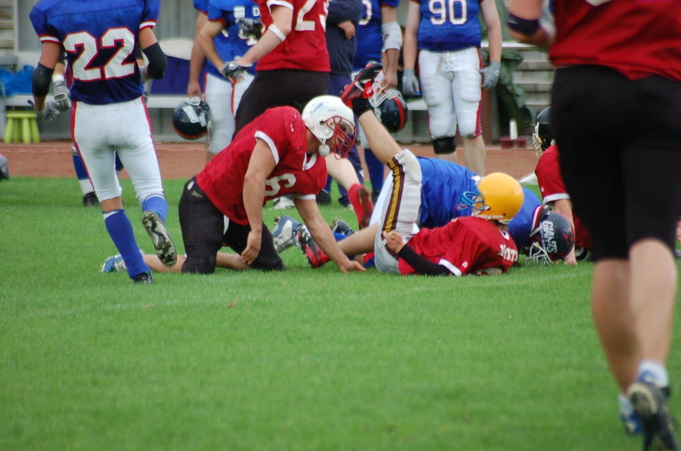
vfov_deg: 3.0
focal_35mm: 450
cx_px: 340
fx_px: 8496
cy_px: 226
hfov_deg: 4.6
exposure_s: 1/200
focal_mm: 300
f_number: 5.6
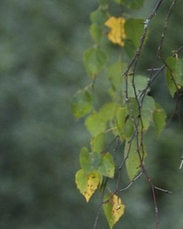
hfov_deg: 1.6
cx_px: 580
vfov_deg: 2.0
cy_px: 400
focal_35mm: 959
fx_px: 6506
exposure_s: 1/250
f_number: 7.1
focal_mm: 130
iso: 400
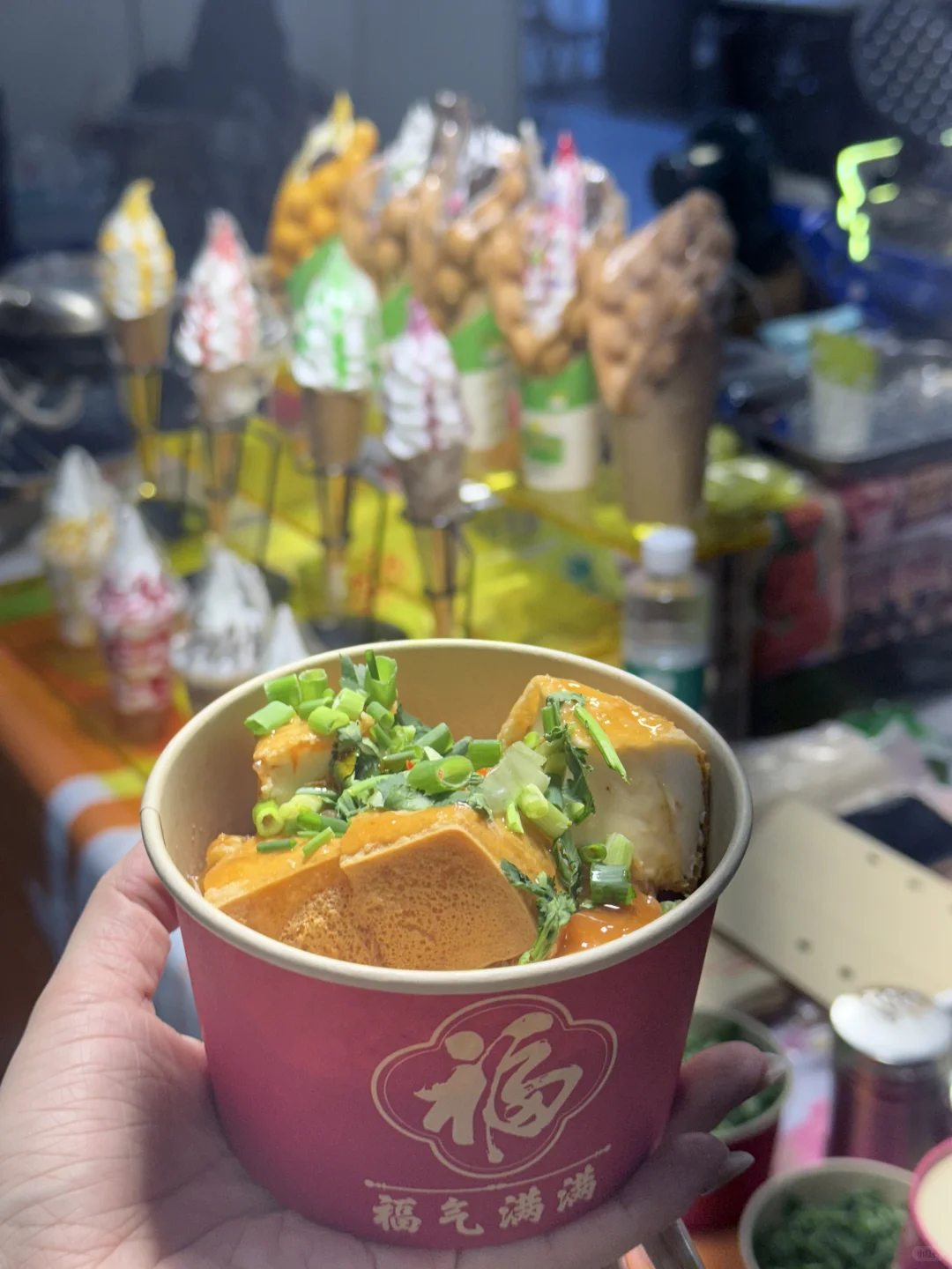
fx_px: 1760
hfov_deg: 30.3
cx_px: 476
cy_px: 634
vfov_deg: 39.7
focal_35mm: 48
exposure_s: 1/218
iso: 80
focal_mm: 6.76
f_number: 1.78
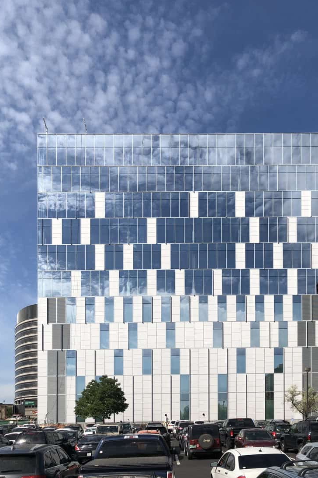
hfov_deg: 43.6
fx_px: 397
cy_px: 238
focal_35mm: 30
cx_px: 175
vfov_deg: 61.9
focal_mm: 4
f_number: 1.8
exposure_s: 1/2667
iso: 20
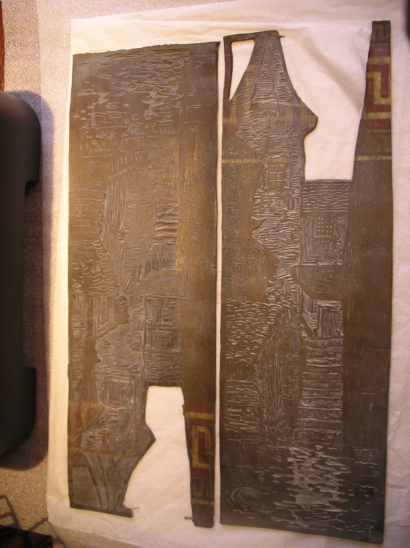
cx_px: 205
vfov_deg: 50.2
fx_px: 585
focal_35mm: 37
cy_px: 274
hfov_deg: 38.6
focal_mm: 7.8
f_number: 2.8
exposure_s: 1/28
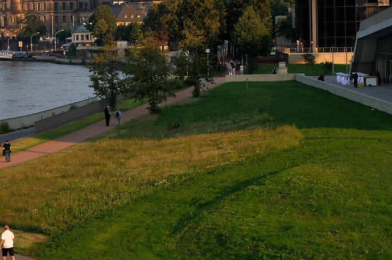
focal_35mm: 196
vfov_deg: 7.0
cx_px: 256
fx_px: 2131
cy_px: 23
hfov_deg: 10.5
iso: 200
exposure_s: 1/320
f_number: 8
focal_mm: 60
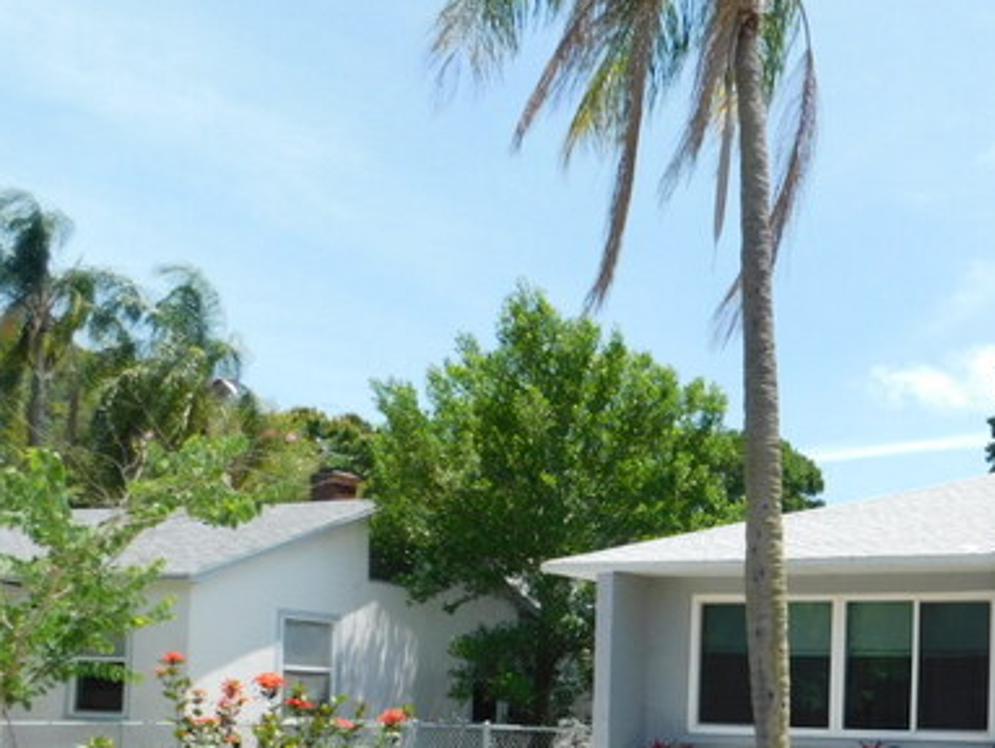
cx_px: 987
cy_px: 704
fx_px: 1381
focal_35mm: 48
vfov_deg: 28.8
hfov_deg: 35.9
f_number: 3
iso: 125
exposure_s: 1/1000
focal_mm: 4
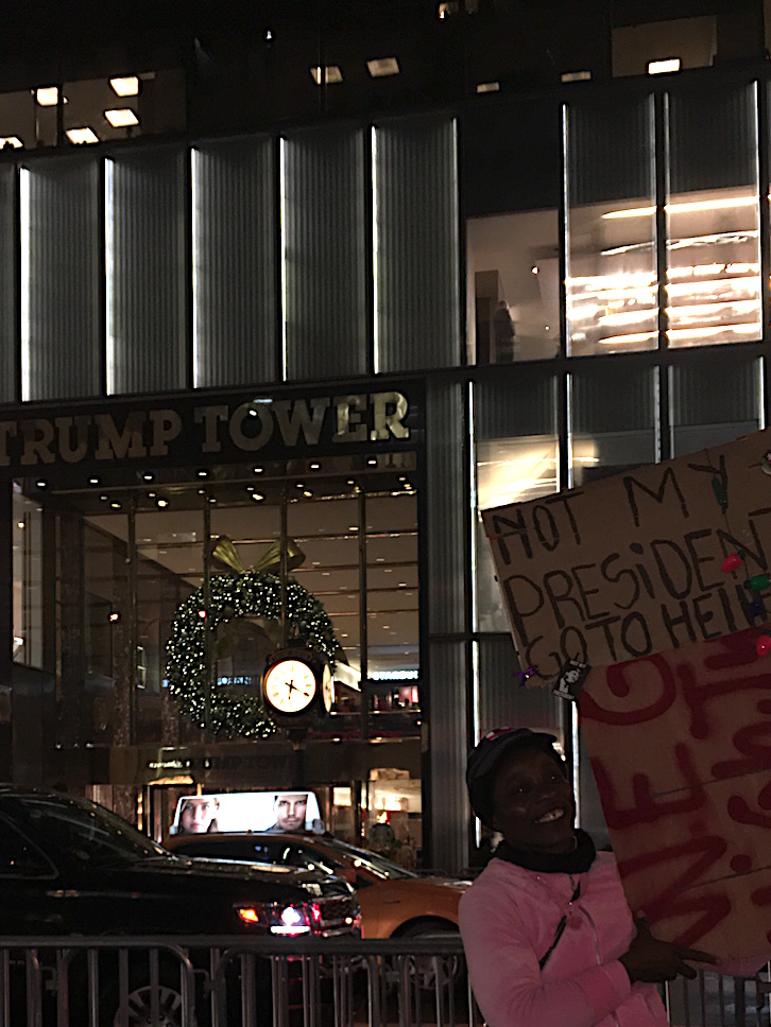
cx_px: 338
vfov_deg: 40.2
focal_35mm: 46
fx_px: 1366
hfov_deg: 31.5
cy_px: 761
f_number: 2.2
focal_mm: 4.15
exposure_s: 1/16
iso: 64
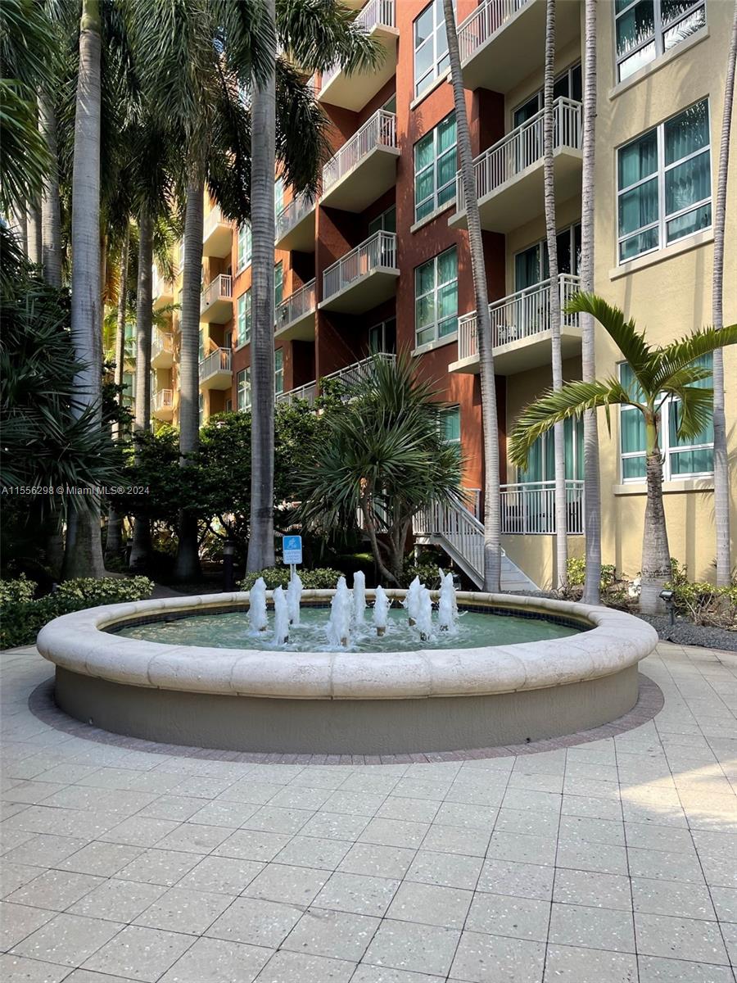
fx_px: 738
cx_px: 368
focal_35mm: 26
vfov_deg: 67.3
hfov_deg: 53.1
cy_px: 492
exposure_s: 1/391
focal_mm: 5.1
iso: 32
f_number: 1.6
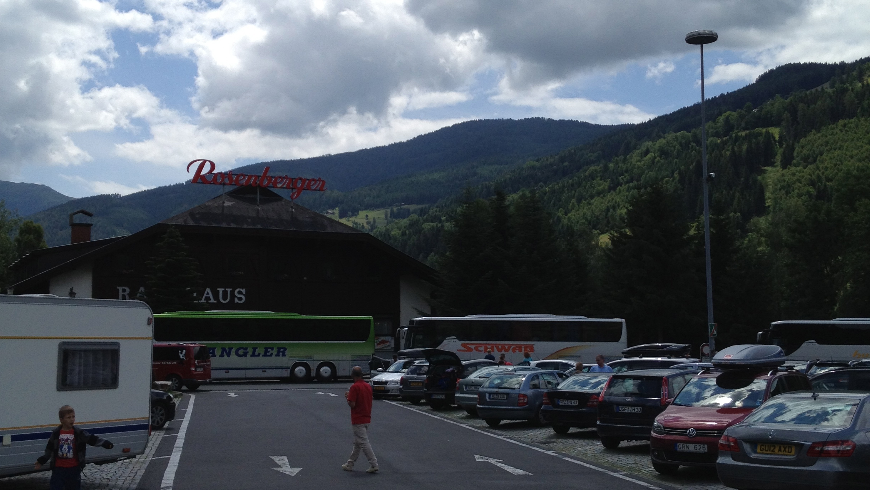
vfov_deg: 23.5
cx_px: 434
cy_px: 246
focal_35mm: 51
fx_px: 1177
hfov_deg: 40.6
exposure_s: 1/2907
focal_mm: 4.28
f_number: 2.4
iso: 50
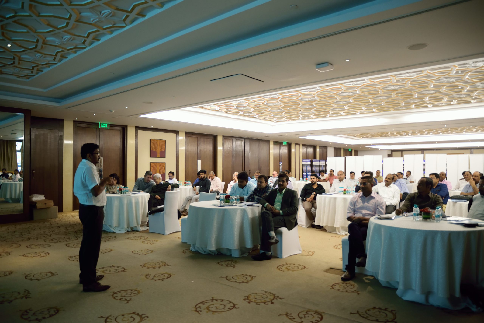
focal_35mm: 24
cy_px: 162
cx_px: 242
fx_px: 323
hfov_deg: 73.7
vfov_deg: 53.1
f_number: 2.8
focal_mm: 16
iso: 800
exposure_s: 1/40
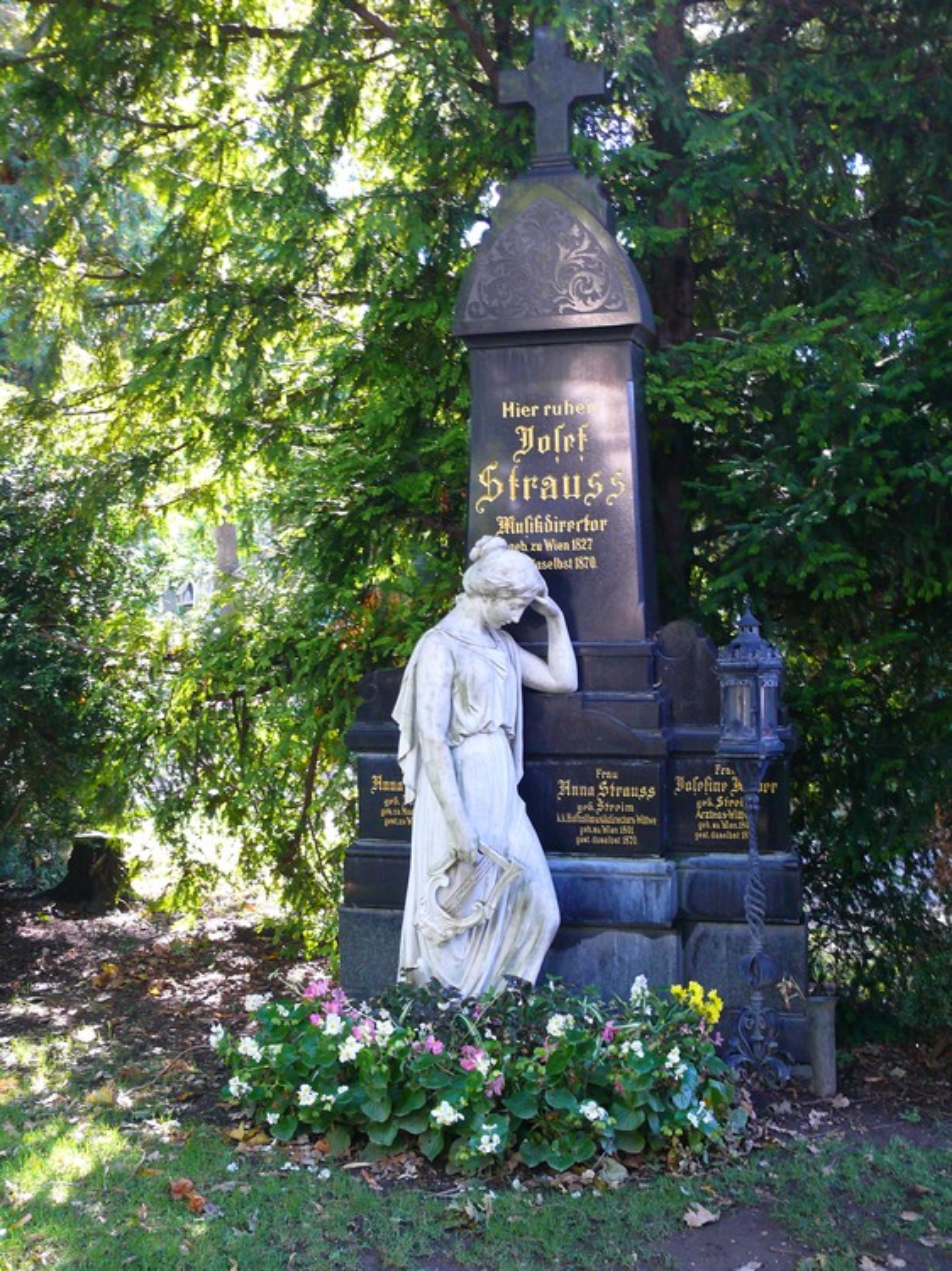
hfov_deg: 34.3
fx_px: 1541
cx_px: 476
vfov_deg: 44.8
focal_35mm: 42
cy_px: 636
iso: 200
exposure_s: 1/15
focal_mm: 8.8
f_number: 2.8
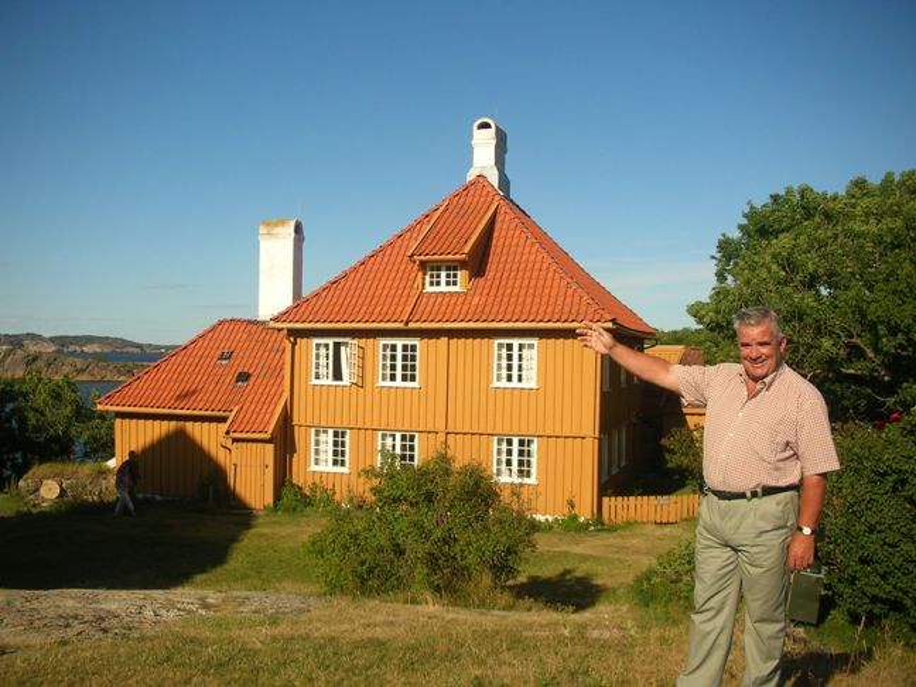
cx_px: 458
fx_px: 926
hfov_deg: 52.6
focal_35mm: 35
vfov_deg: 40.7
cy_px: 344
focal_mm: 5.8
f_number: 8.5
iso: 50
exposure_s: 1/115
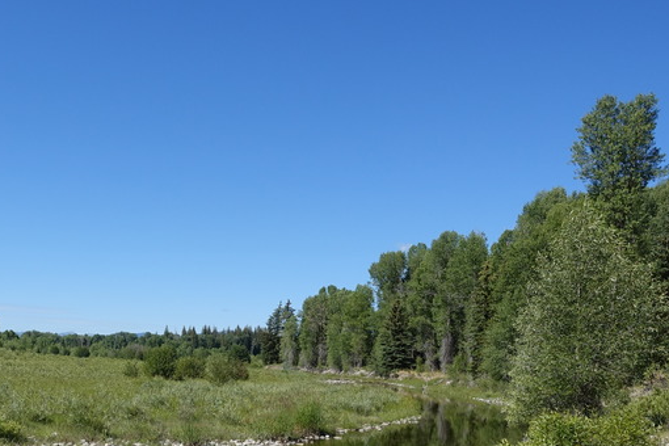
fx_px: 873
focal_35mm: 47
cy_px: 362
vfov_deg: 28.0
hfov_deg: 40.2
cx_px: 136
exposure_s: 1/500
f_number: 5.6
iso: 125
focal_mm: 8.8
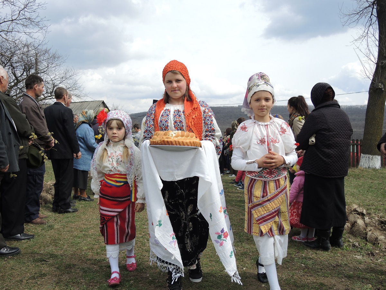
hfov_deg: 63.4
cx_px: 193
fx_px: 312
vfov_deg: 49.7
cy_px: 145
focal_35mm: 28
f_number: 2.5
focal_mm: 6
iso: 80
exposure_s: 1/1000
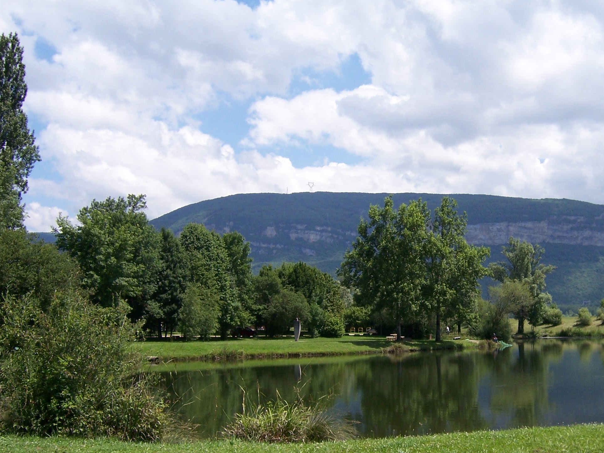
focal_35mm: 44
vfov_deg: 32.7
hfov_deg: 42.4
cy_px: 282
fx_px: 768
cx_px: 396
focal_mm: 5.5
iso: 80
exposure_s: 1/1000
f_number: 3.4
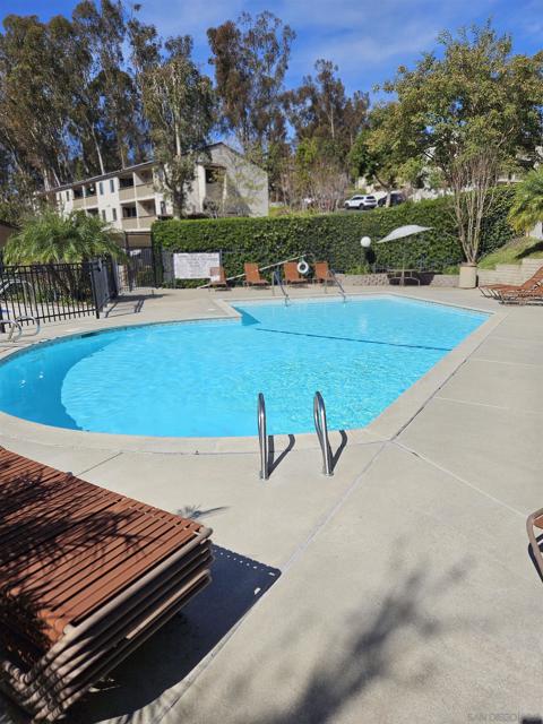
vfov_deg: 73.9
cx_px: 272
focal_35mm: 23
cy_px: 362
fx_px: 481
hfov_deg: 58.9
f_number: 1.8
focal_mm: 5.4
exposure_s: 1/3628
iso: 25
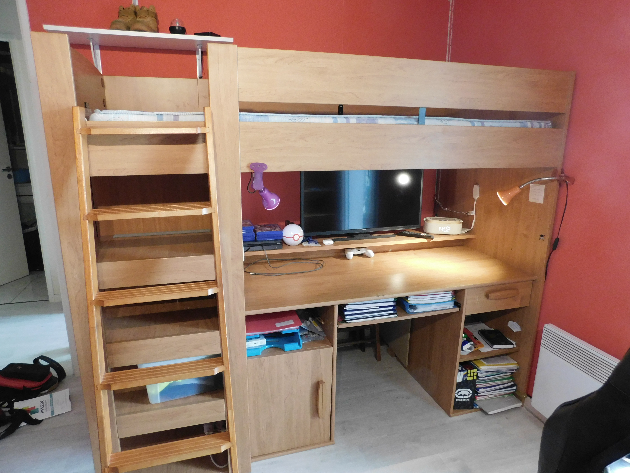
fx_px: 419
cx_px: 315
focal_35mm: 23
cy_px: 236
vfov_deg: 58.9
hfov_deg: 73.9
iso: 360
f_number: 3
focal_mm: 4
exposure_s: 1/30
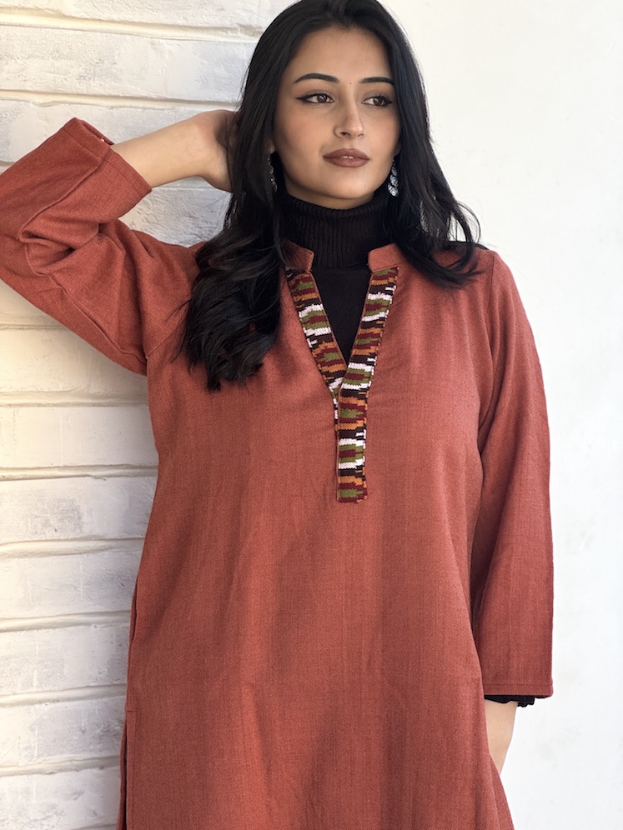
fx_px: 1848
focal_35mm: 77
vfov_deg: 25.3
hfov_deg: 19.1
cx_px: 312
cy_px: 415
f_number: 2.8
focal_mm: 9
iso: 80
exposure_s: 1/99
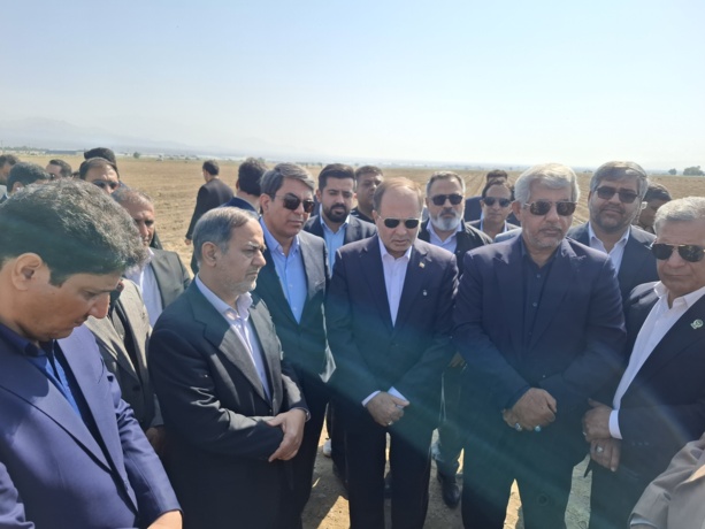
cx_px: 352
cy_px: 264
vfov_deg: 58.9
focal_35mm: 23
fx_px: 469
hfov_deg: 73.9
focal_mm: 5.54
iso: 50
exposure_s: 1/690
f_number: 1.8
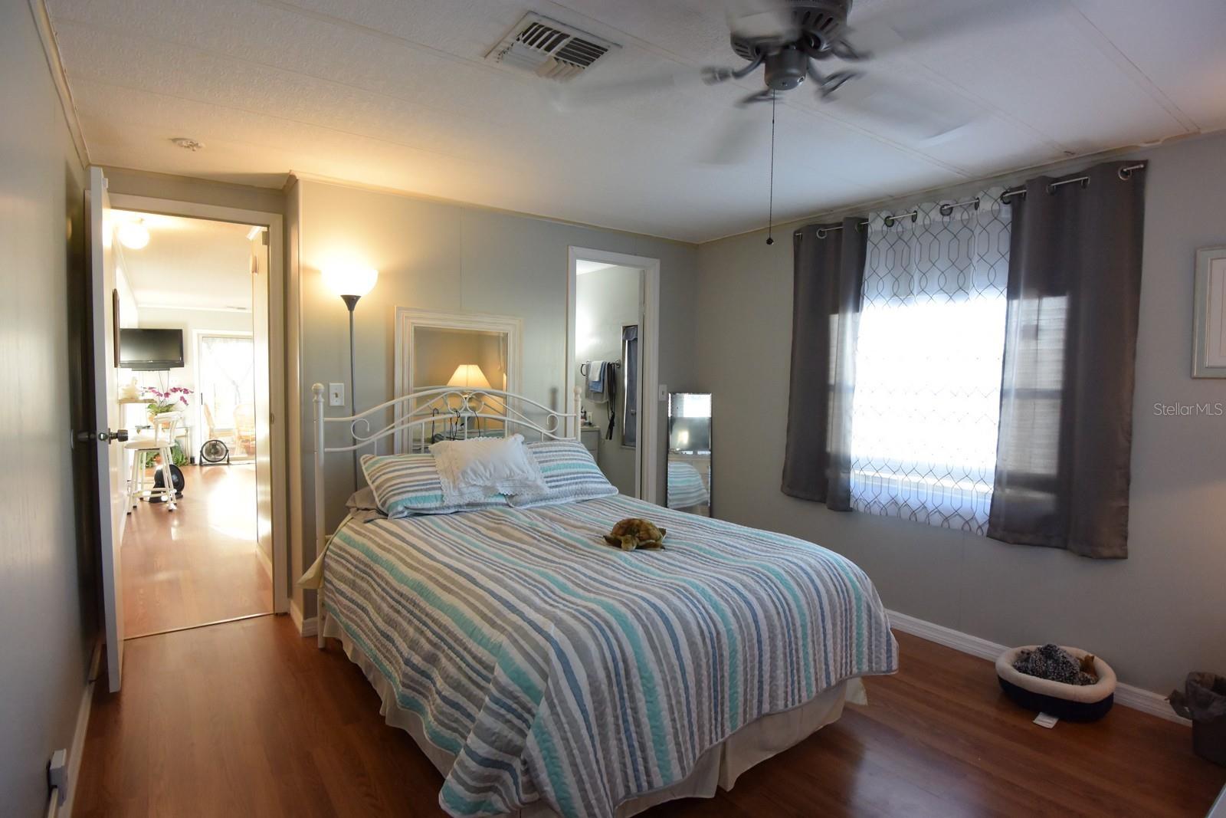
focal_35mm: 18
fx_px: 613
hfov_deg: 90.0
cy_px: 409
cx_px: 613
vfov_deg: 67.4
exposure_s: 1/60
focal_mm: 6.7
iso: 1000
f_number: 3.5
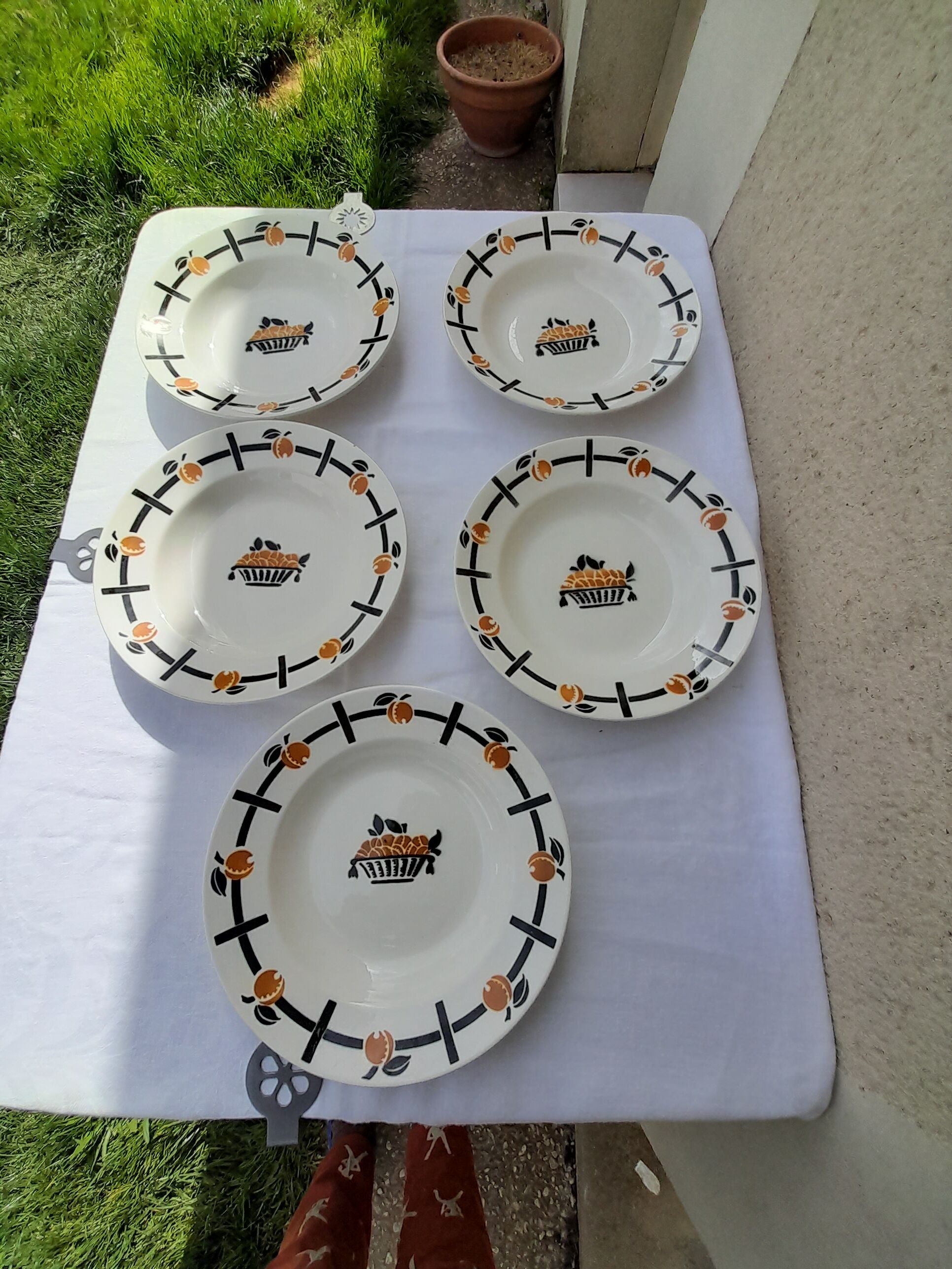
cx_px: 476
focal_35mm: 13
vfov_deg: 106.2
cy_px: 634
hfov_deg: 89.9
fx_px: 477
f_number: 2.2
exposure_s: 1/1580
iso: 40
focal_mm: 1.13
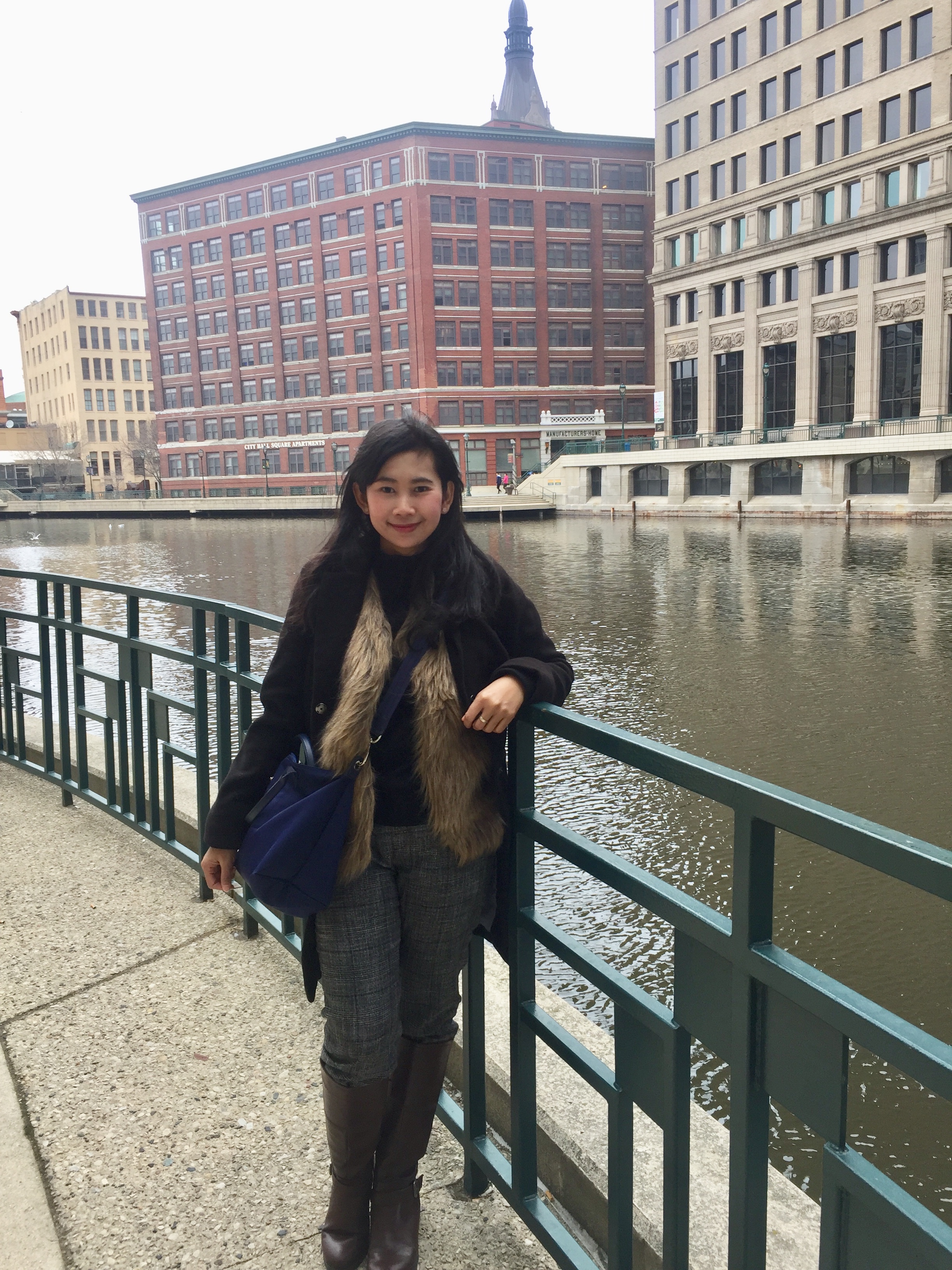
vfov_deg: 61.7
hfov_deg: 48.2
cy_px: 635
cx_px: 476
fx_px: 1063
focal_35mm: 29
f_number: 2.2
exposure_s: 1/176
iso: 32
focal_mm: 4.15
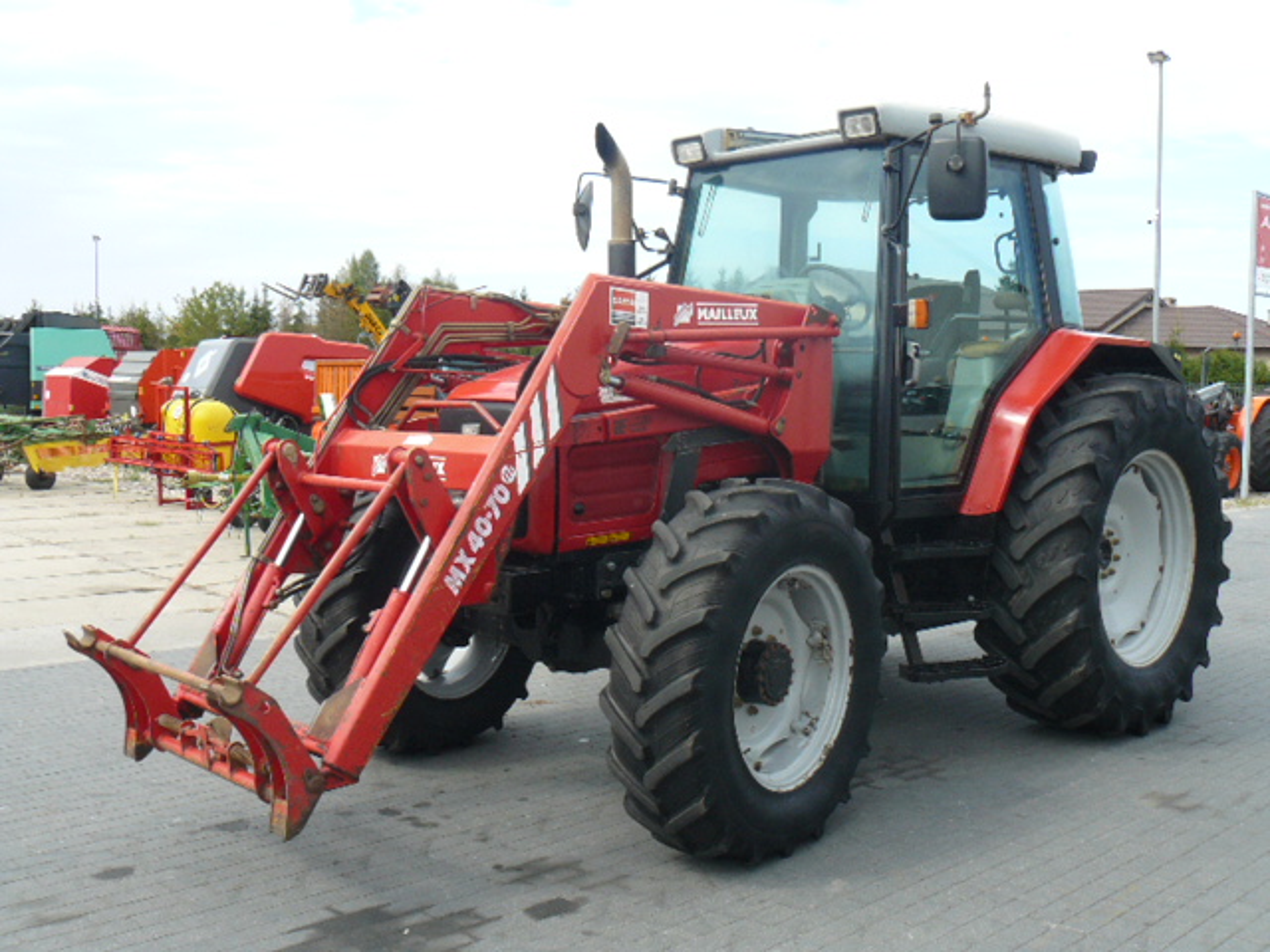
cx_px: 635
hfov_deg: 51.4
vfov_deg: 39.7
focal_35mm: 36
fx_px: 1321
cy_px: 476
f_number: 5
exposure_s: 1/200
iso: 100
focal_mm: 6
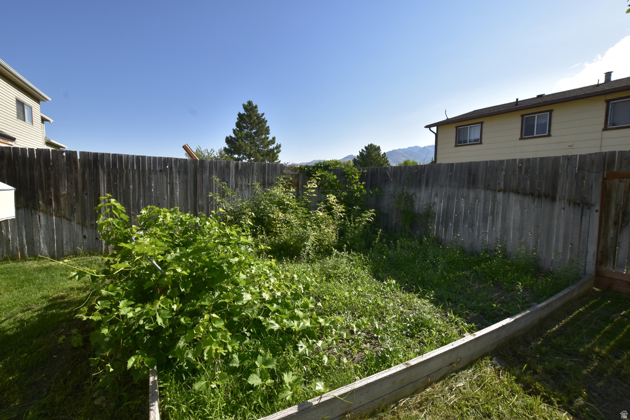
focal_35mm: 15
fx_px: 263
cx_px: 315
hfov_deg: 100.4
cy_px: 210
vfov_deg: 77.3
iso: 400
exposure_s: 1/350
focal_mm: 10
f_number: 11
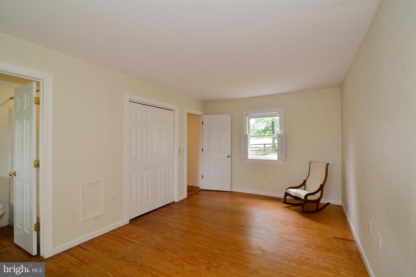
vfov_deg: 73.8
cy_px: 138
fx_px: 185
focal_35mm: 16
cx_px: 208
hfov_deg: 96.7
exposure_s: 1/125
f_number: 7.1
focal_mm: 16
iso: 1600
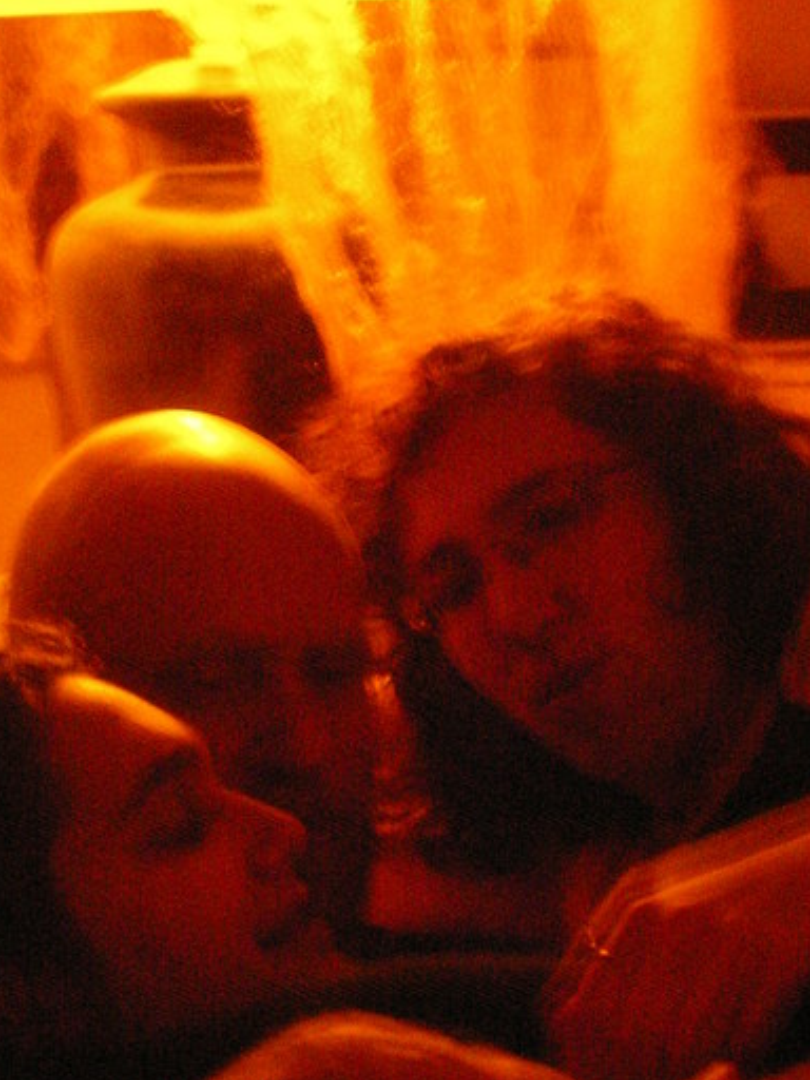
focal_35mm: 125
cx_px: 350
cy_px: 671
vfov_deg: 15.7
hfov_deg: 11.9
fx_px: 3900
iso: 400
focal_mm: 13.3
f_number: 3.7
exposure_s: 1/2
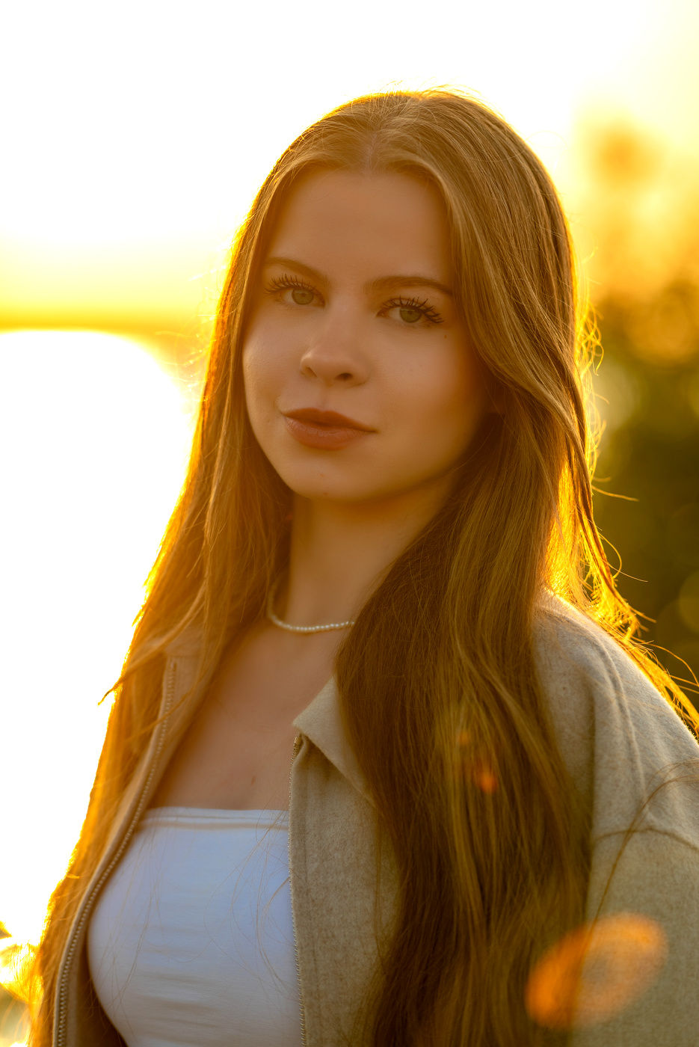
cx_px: 350
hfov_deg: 13.1
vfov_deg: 19.4
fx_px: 3054
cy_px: 524
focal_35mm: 105
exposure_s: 1/640
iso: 100
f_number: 2.8
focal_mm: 105
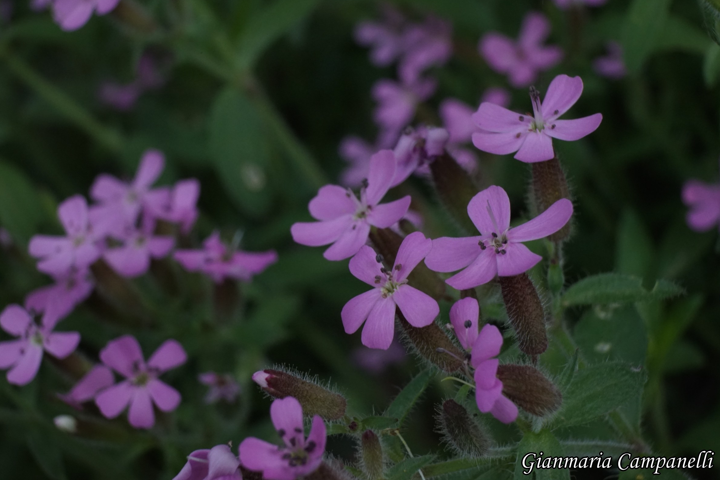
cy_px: 237
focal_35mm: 71
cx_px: 364
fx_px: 1420
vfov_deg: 19.2
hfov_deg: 28.5
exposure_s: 1/60
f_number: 20
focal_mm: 70
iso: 1600
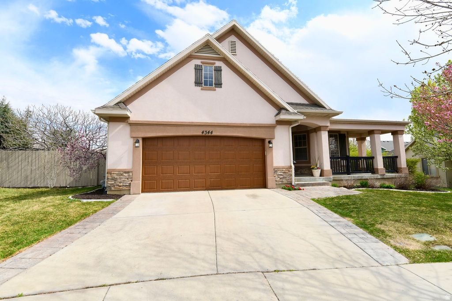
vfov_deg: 77.3
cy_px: 150
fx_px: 188
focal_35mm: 15
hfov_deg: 100.4
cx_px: 226
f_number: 9
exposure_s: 1/250
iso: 200
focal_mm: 15
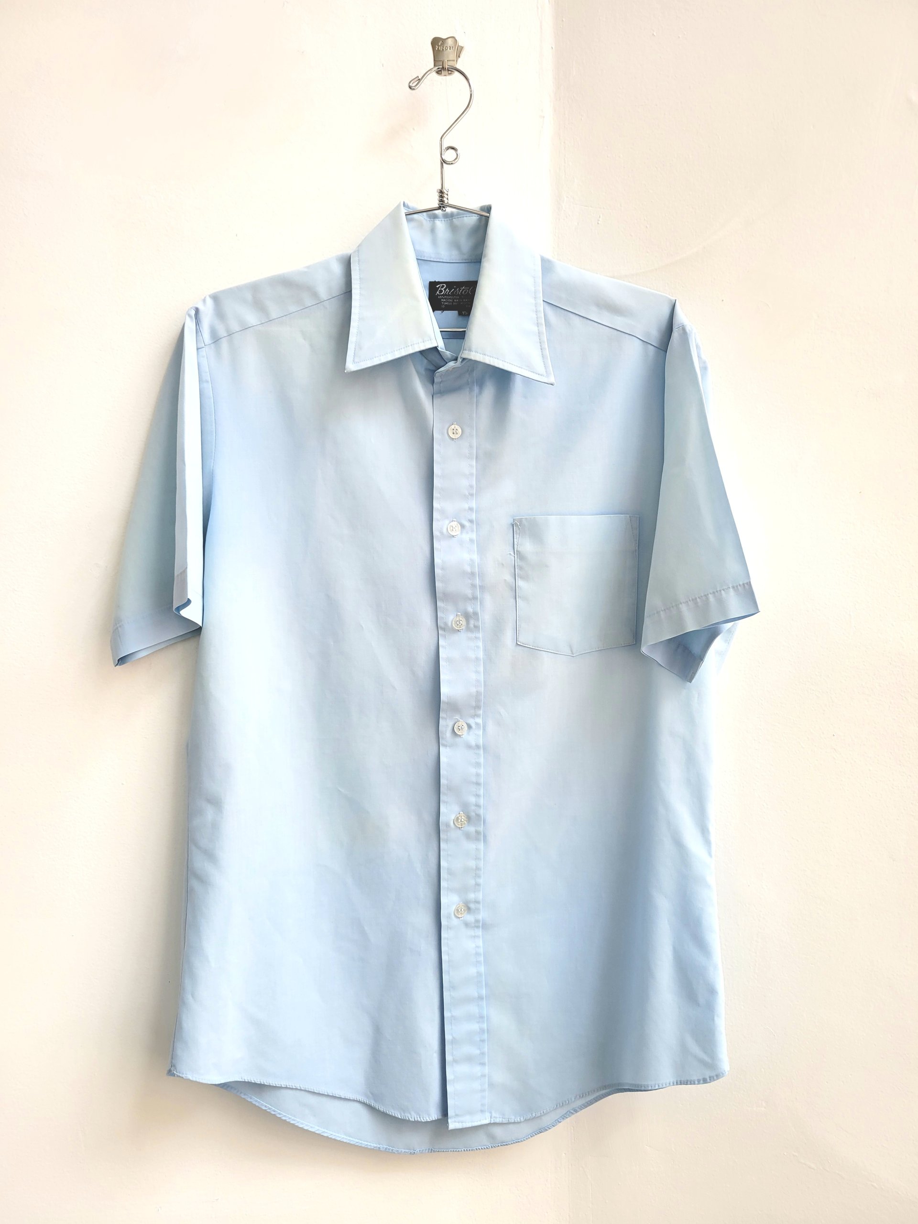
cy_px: 612
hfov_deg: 53.1
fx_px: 919
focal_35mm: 26
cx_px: 459
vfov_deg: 67.3
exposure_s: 1/120
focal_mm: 5.4
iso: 64
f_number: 1.8
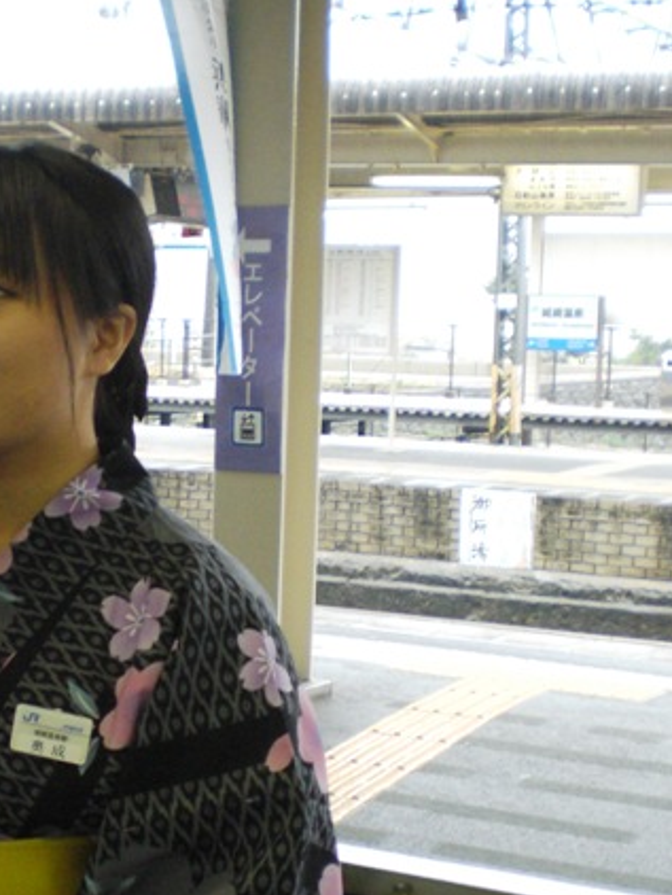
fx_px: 1862
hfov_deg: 20.1
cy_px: 590
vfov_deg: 26.9
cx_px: 76
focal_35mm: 72
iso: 200
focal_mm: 6.3
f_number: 3.1
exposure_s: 1/60
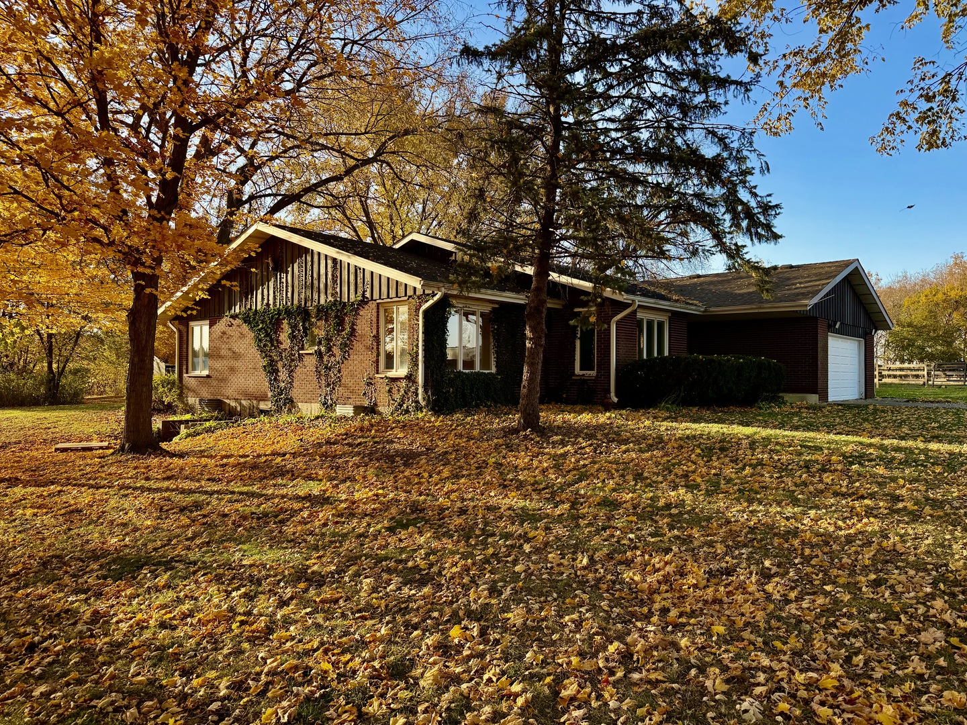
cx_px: 484
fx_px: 670
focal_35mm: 24
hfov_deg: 71.6
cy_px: 362
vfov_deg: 56.8
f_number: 1.78
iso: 100
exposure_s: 1/931
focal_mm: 6.76
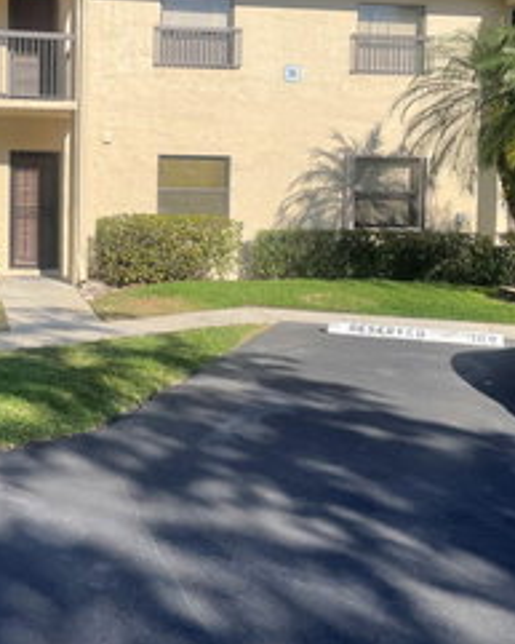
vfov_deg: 41.0
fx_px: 857
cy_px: 262
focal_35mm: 45
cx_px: 87
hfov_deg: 32.3
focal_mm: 4.2
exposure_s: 1/4000
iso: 32
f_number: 1.6
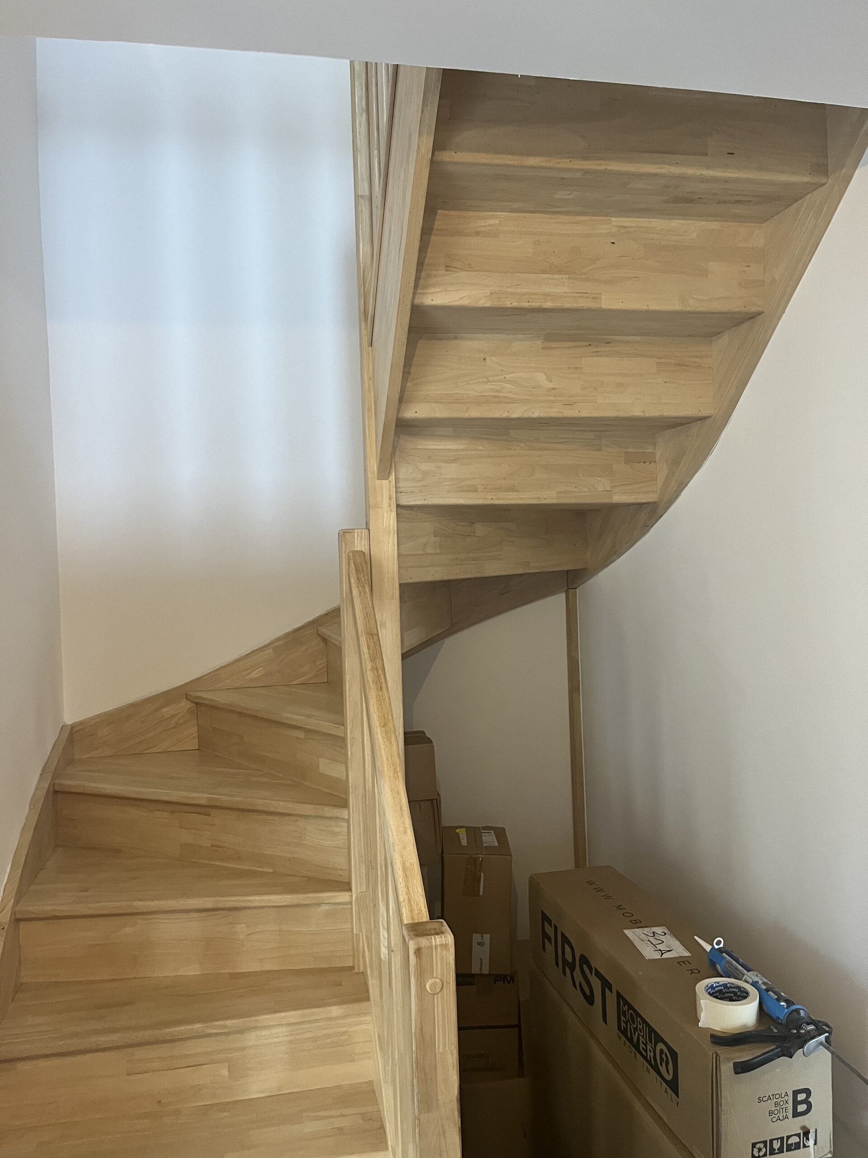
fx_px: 869
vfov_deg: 67.3
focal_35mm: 26
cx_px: 434
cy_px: 579
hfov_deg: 53.1
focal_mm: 5.1
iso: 320
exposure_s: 1/60
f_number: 1.6
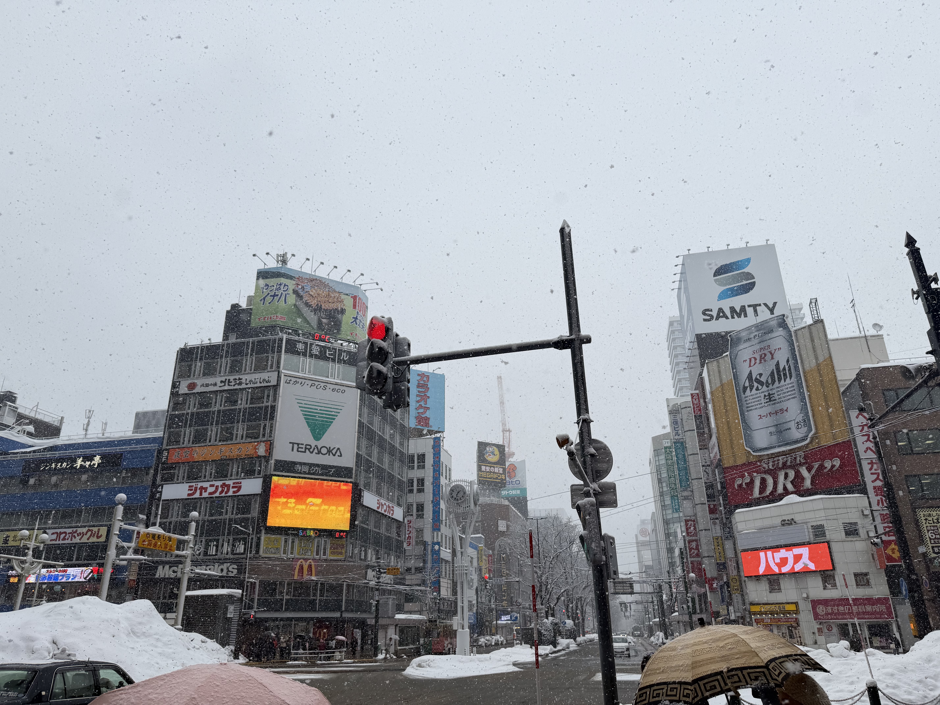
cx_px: 470
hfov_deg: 71.6
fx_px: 652
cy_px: 352
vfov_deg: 56.8
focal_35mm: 24
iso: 80
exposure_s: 1/2703
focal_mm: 6.76
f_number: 1.78
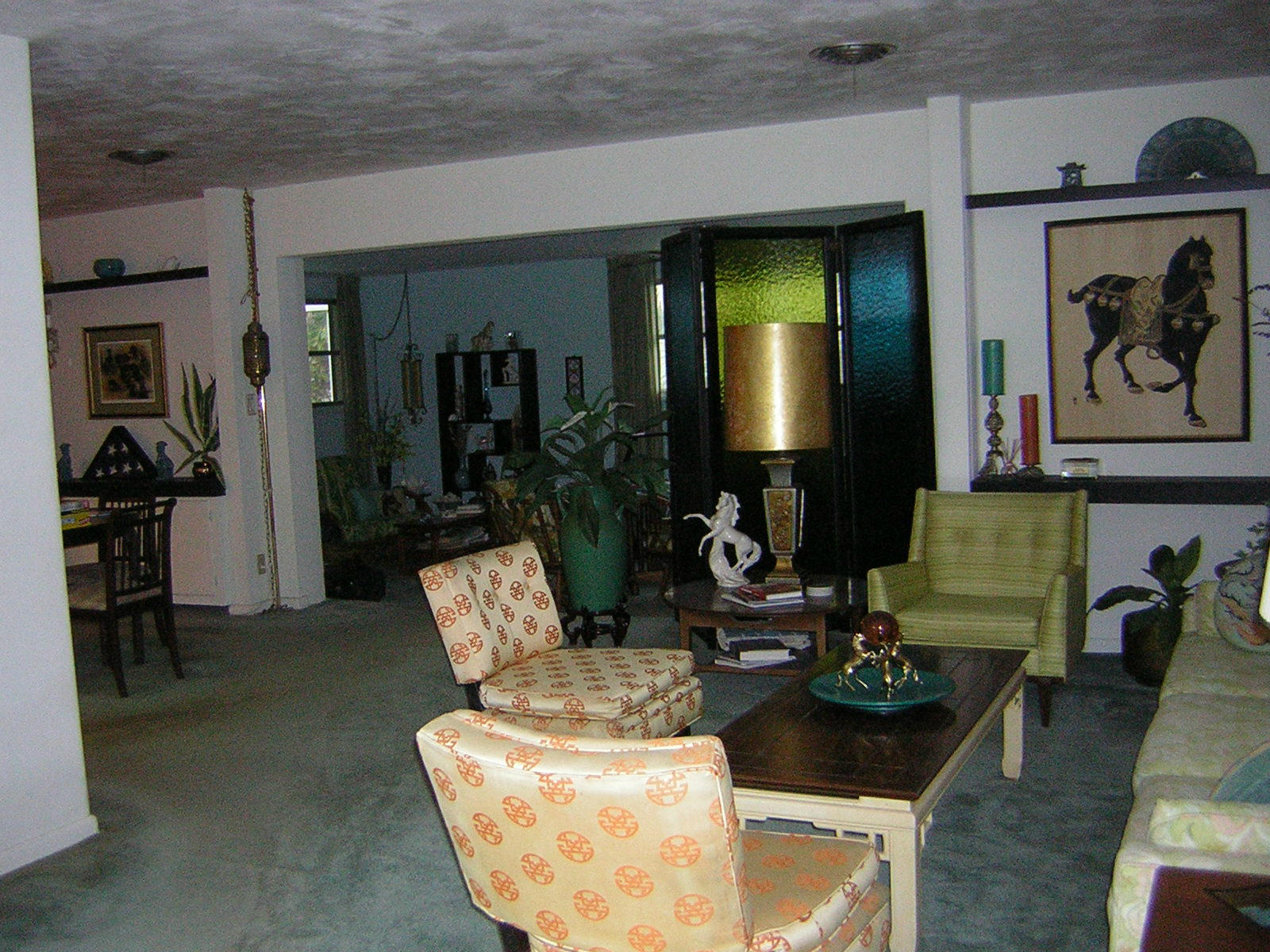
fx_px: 1321
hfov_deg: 51.4
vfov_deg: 39.7
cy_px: 476
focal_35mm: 36
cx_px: 635
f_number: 2.6
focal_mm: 4.7
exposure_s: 1/60.1
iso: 185
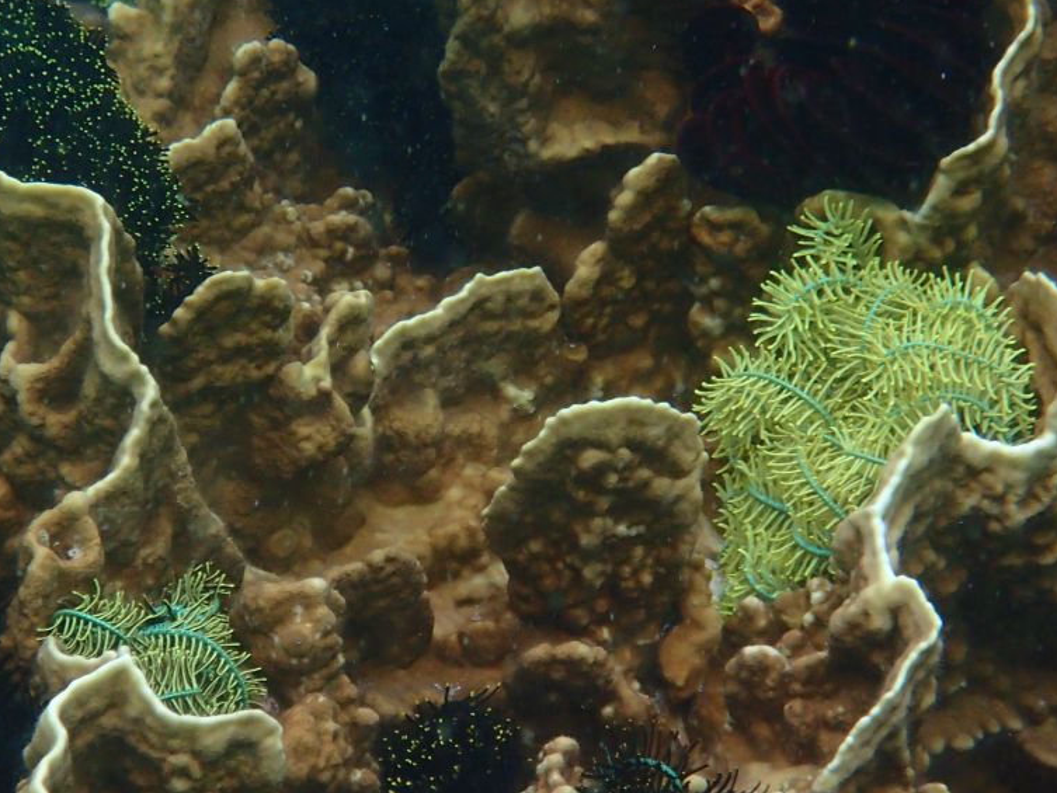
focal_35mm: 170
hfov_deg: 11.6
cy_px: 390
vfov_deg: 8.7
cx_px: 458
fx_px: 5192
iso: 250
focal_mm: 18
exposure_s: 1/200
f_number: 6.3
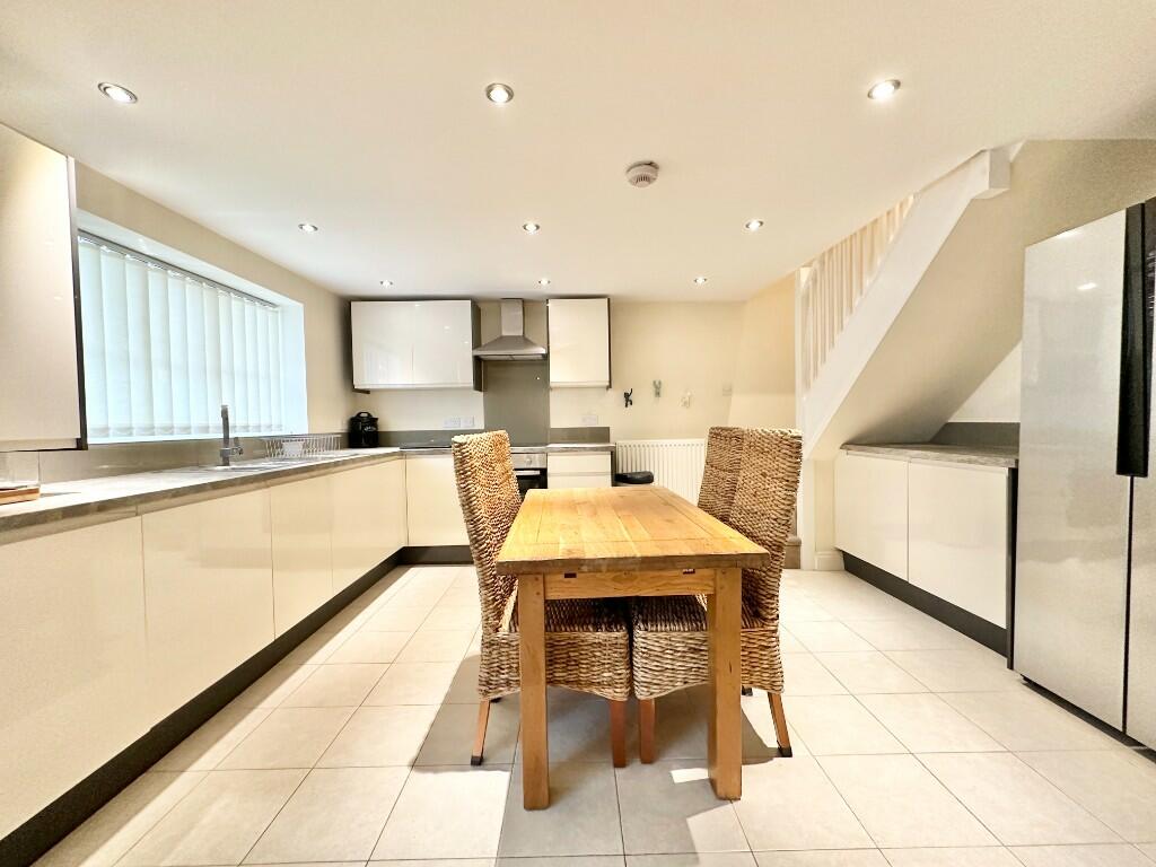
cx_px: 578
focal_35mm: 14
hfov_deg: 102.1
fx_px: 468
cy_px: 434
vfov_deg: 85.7
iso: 320
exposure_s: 1/50
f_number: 2.2
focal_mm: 2.22
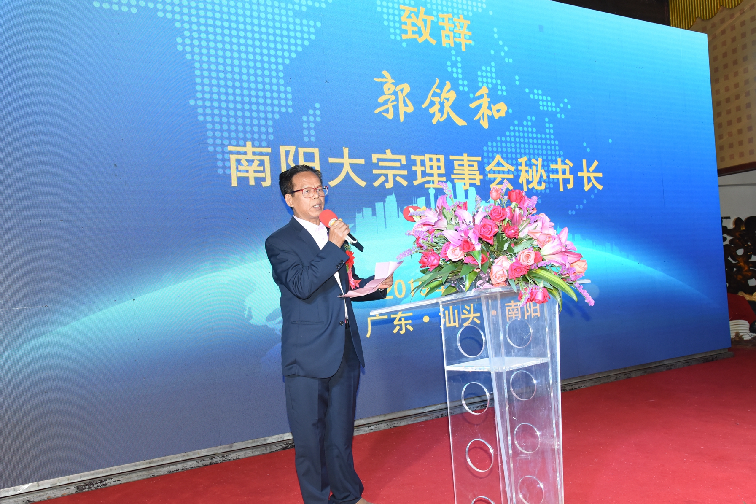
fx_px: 651
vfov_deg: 42.3
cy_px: 252
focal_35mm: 31
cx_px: 378
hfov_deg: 60.3
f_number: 7.1
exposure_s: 1/125
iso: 1600
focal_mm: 31
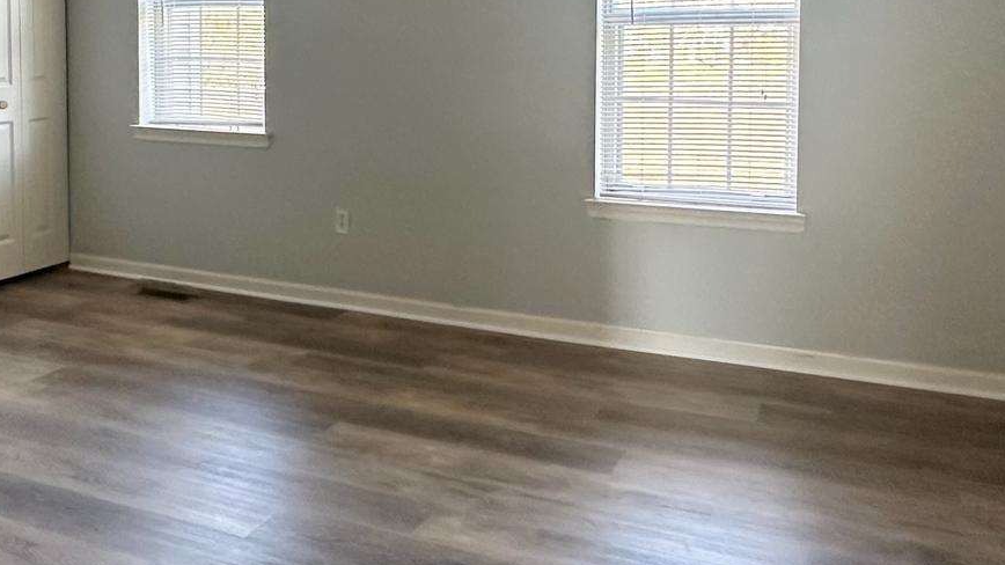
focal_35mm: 36
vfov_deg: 31.6
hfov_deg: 55.2
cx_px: 452
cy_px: 79
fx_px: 959
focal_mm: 2.22
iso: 320
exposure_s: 1/120
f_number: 2.2
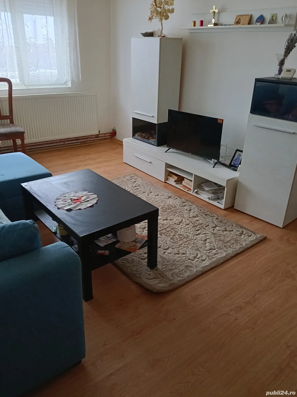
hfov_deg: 51.3
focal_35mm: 27
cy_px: 198
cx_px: 148
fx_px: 309
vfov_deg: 65.3
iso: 320
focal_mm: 3.98
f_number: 1.8
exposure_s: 1/33.3
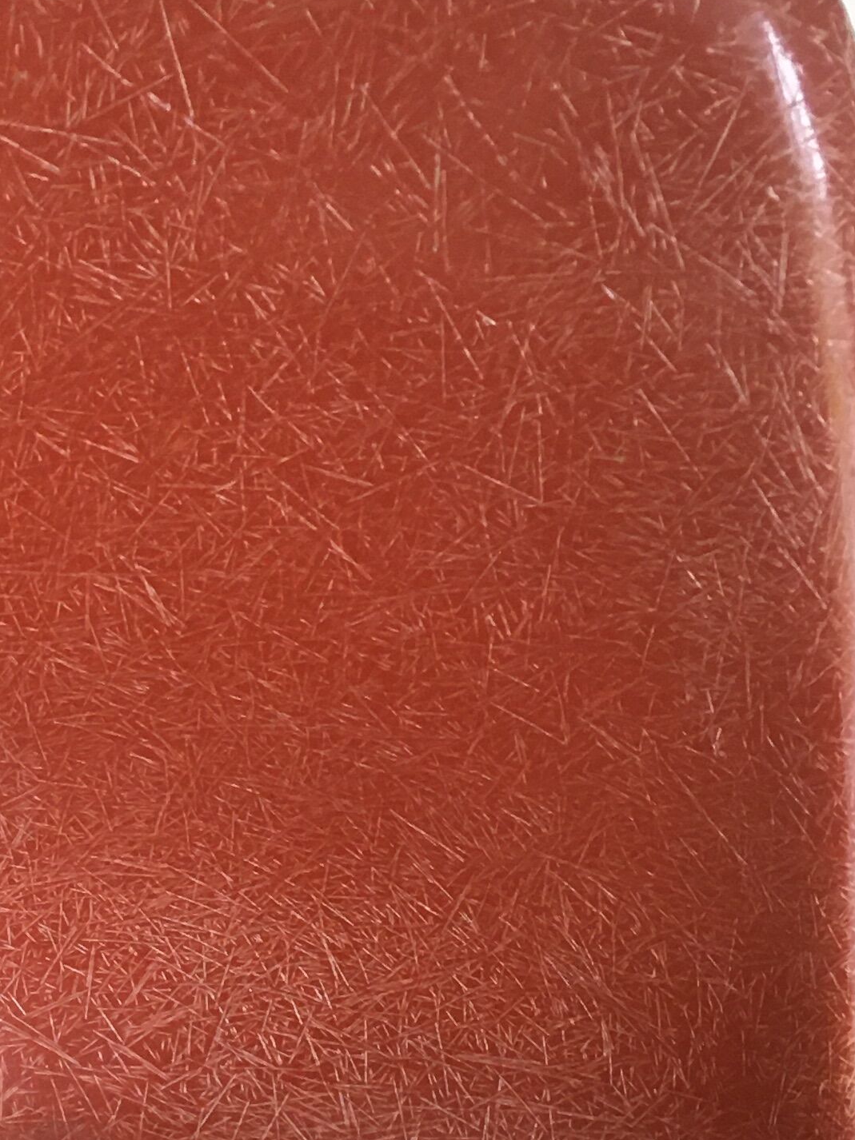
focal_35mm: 82
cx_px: 82
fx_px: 2701
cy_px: 1169
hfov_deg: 17.7
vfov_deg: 22.8
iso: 64
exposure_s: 1/33
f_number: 2.2
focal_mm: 4.15
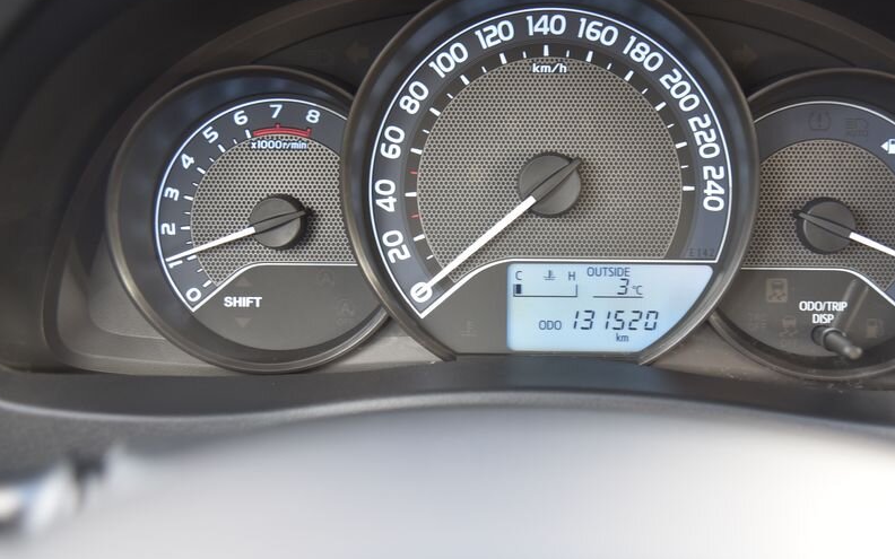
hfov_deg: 35.1
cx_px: 506
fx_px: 1415
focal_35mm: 58
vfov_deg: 22.3
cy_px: 190
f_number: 4
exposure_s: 1/15
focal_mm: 44
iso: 500
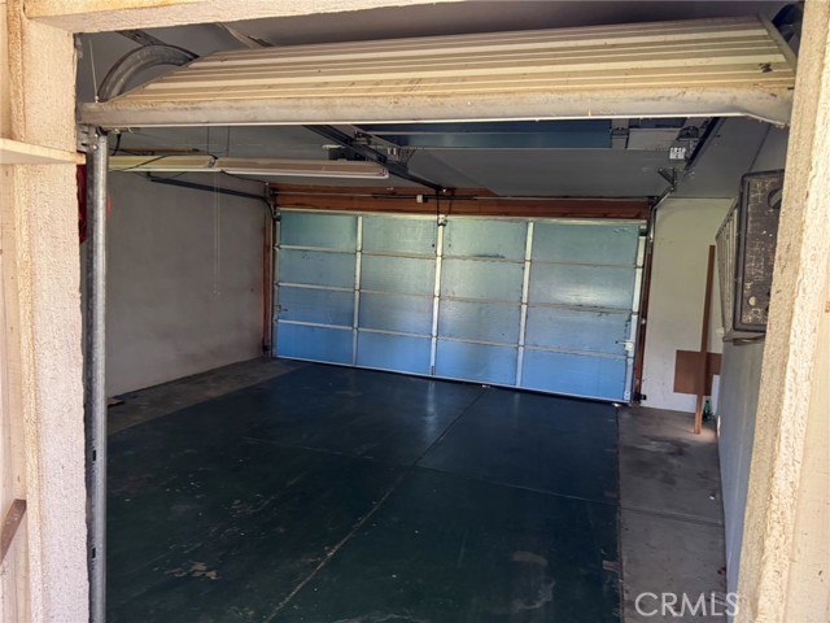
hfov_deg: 71.6
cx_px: 415
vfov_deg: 56.8
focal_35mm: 24
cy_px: 312
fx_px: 575
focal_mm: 6.76
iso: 400
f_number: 1.78
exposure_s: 1/60
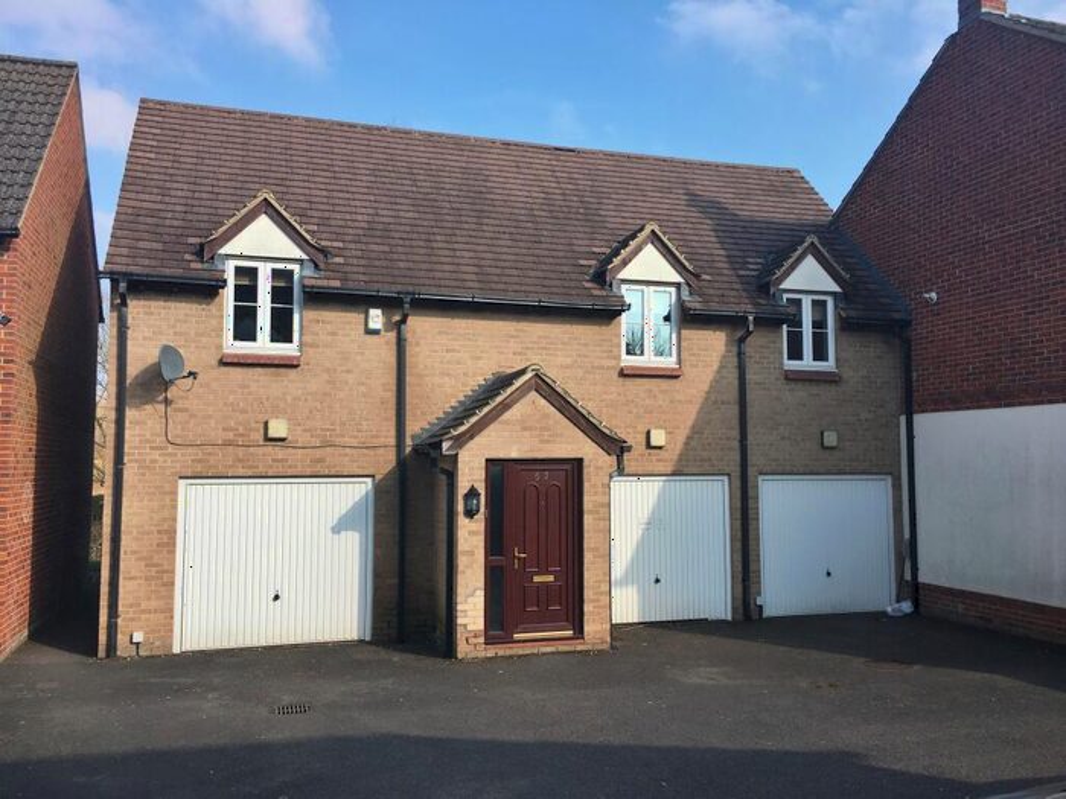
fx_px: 893
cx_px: 533
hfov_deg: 61.7
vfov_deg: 48.2
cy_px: 400
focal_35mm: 29
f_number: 2.2
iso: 25
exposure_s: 1/1166
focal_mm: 4.15
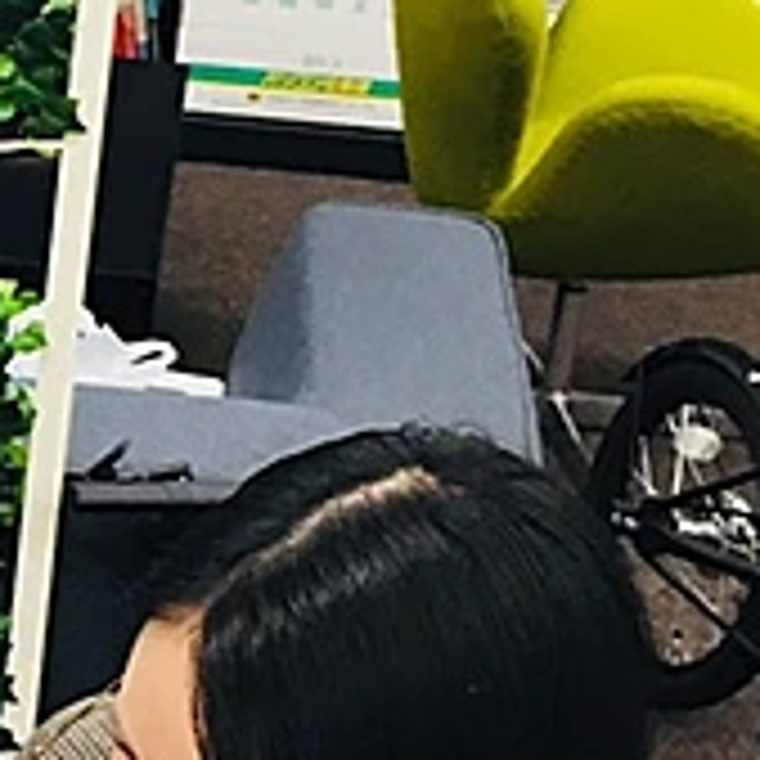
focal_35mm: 121
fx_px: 3006
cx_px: -607
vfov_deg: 14.4
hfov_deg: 13.0
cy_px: 337
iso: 64
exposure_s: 1/30
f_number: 2.2
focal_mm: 4.15
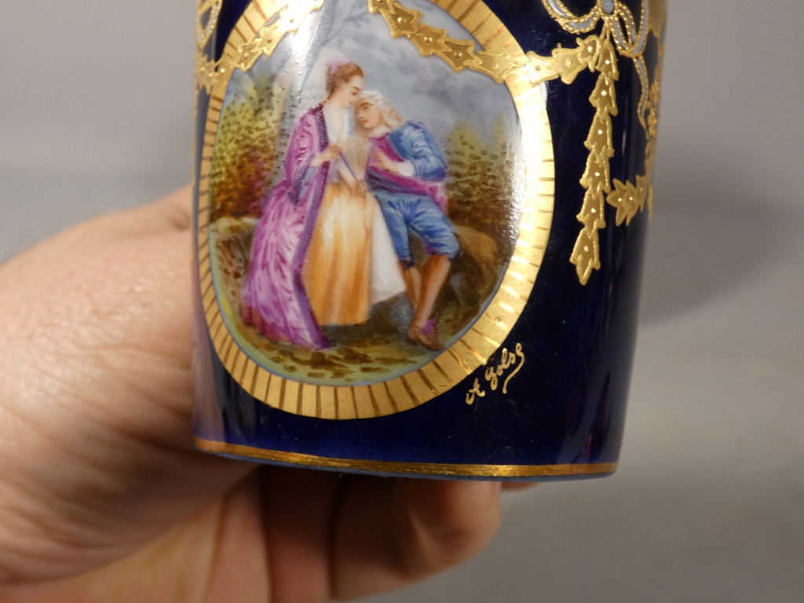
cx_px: 402
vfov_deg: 35.1
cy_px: 302
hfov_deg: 45.8
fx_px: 952
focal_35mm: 41
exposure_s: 1/80
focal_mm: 7.3
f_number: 3.6
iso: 125
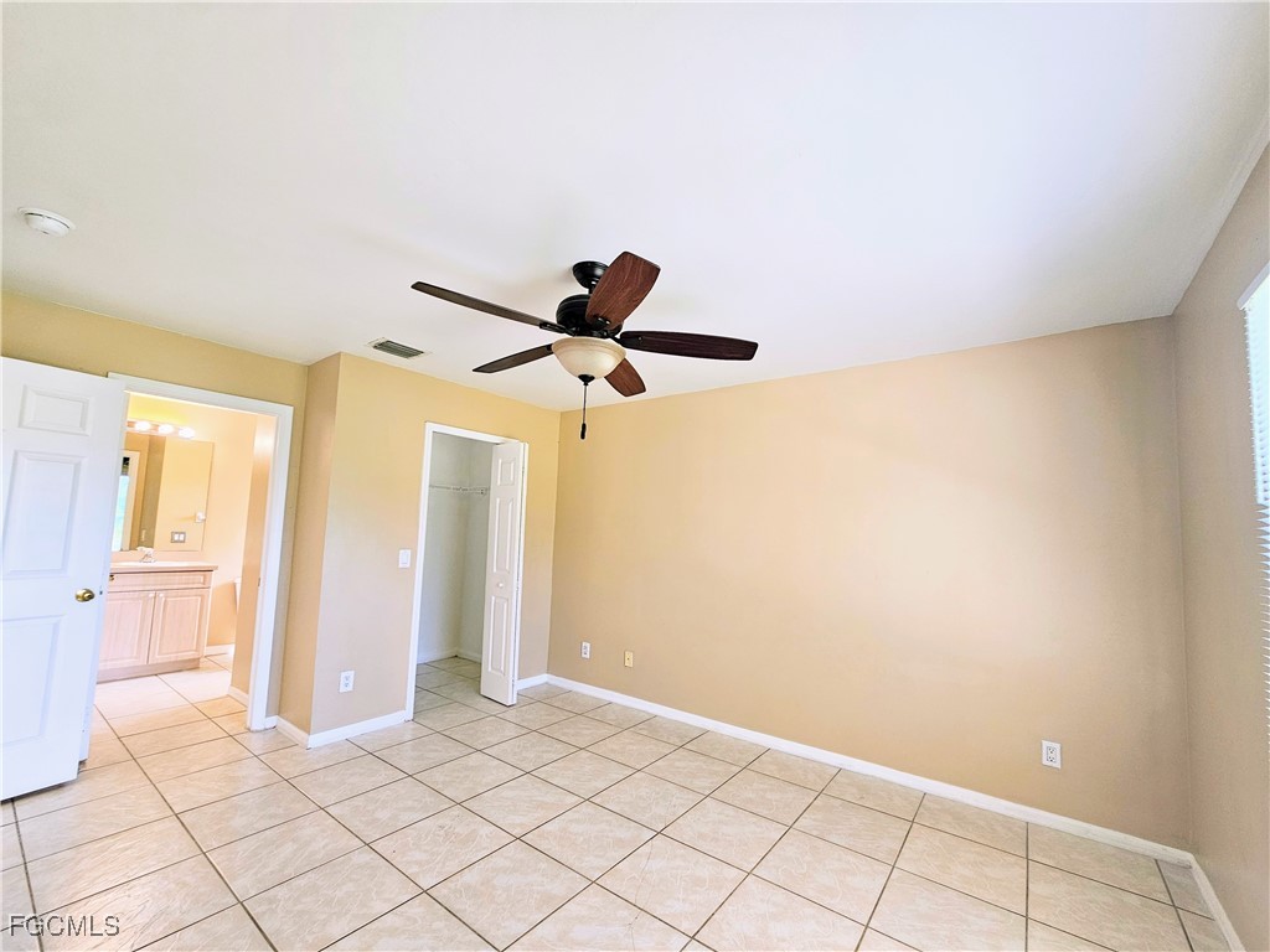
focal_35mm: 13
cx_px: 635
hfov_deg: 106.2
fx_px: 477
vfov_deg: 89.9
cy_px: 476
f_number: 2.2
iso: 64
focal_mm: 2.2
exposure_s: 1/60
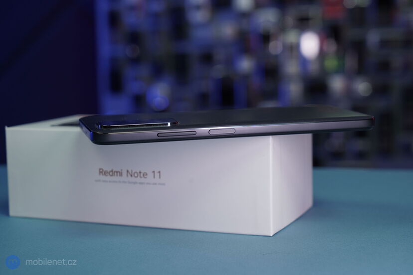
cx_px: 206
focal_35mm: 70
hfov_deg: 28.8
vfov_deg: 19.5
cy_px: 138
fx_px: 803
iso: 640
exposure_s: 1/125
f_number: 7.1
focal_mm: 70
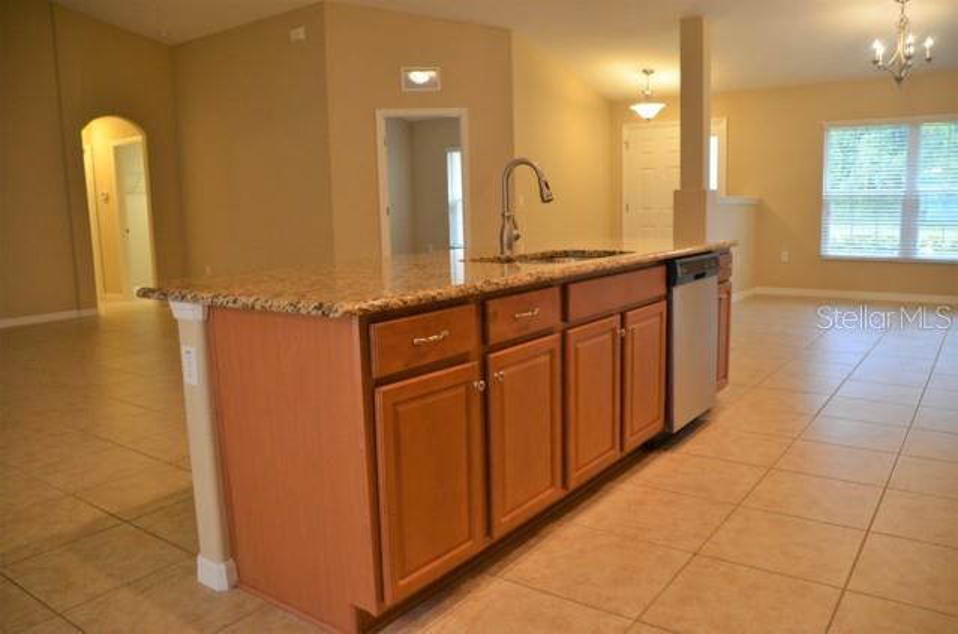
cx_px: 479
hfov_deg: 67.5
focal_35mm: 27
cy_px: 317
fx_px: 717
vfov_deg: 47.7
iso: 800
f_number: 4
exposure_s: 1/60
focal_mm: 18
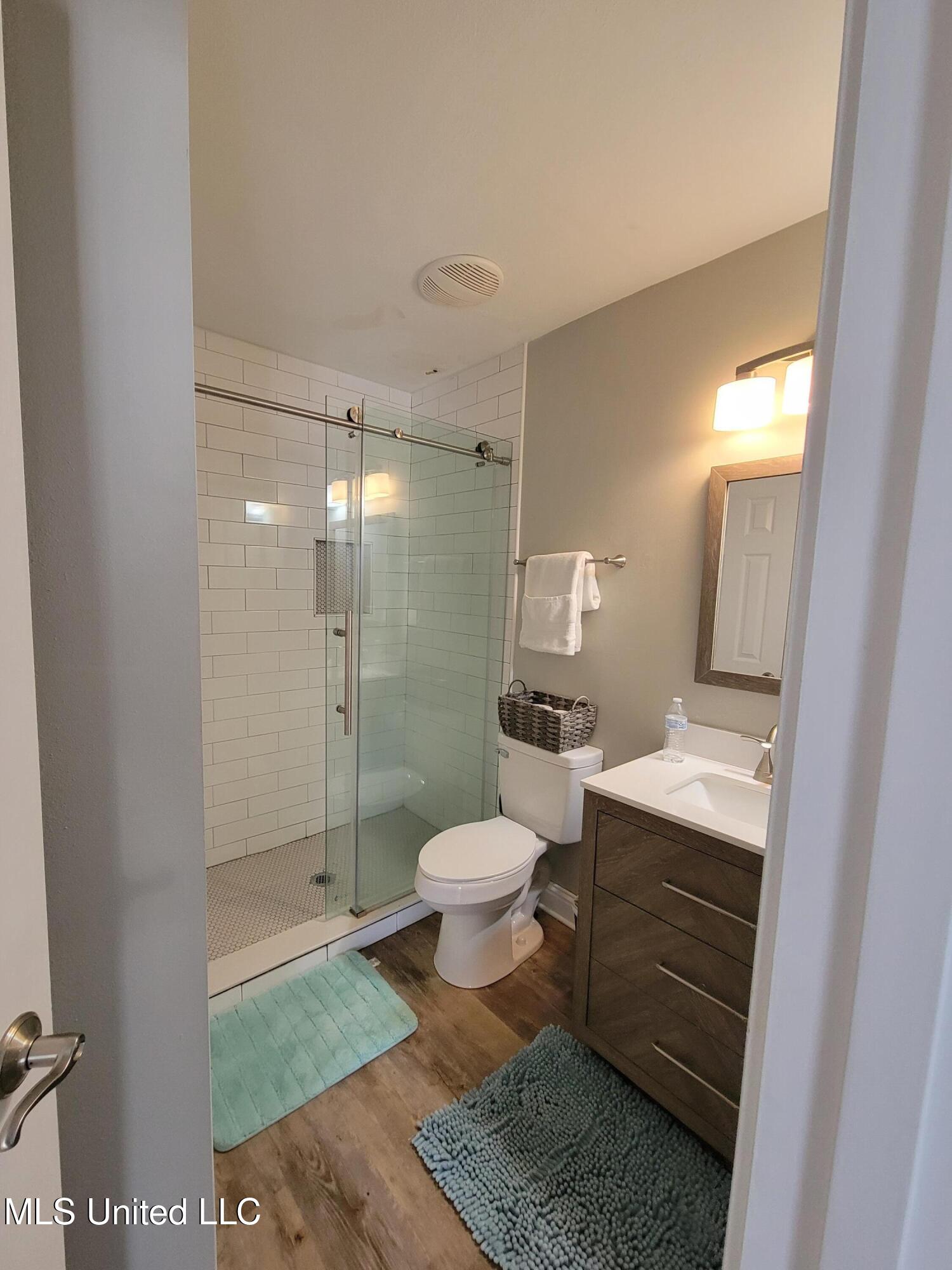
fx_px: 477
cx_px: 476
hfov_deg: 89.9
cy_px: 635
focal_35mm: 13
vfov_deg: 106.2
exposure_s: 1/60
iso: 320
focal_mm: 2.2
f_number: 2.2
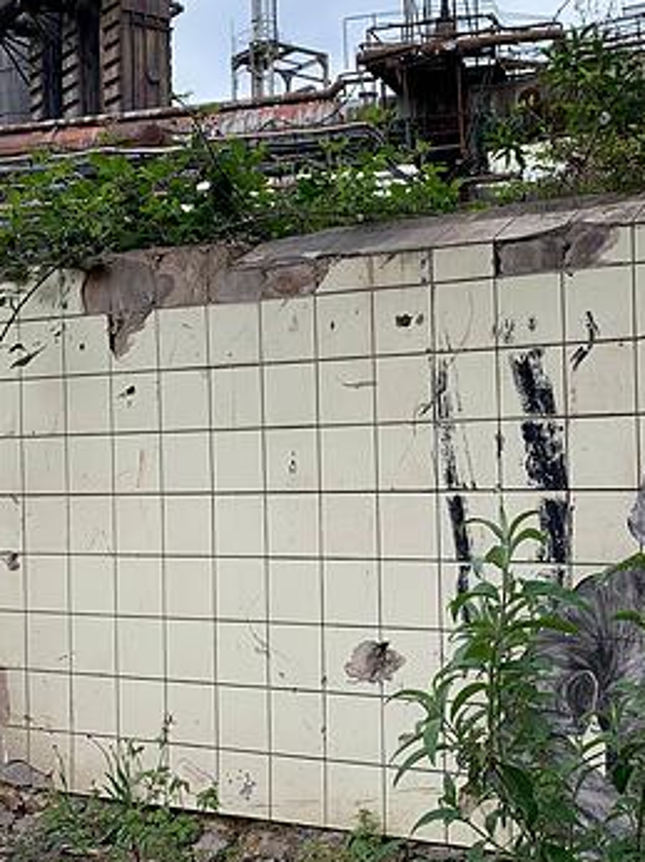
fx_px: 1169
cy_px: 432
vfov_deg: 40.5
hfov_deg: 30.5
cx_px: 445
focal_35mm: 47
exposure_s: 1/426
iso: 25
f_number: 1.8
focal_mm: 4.25
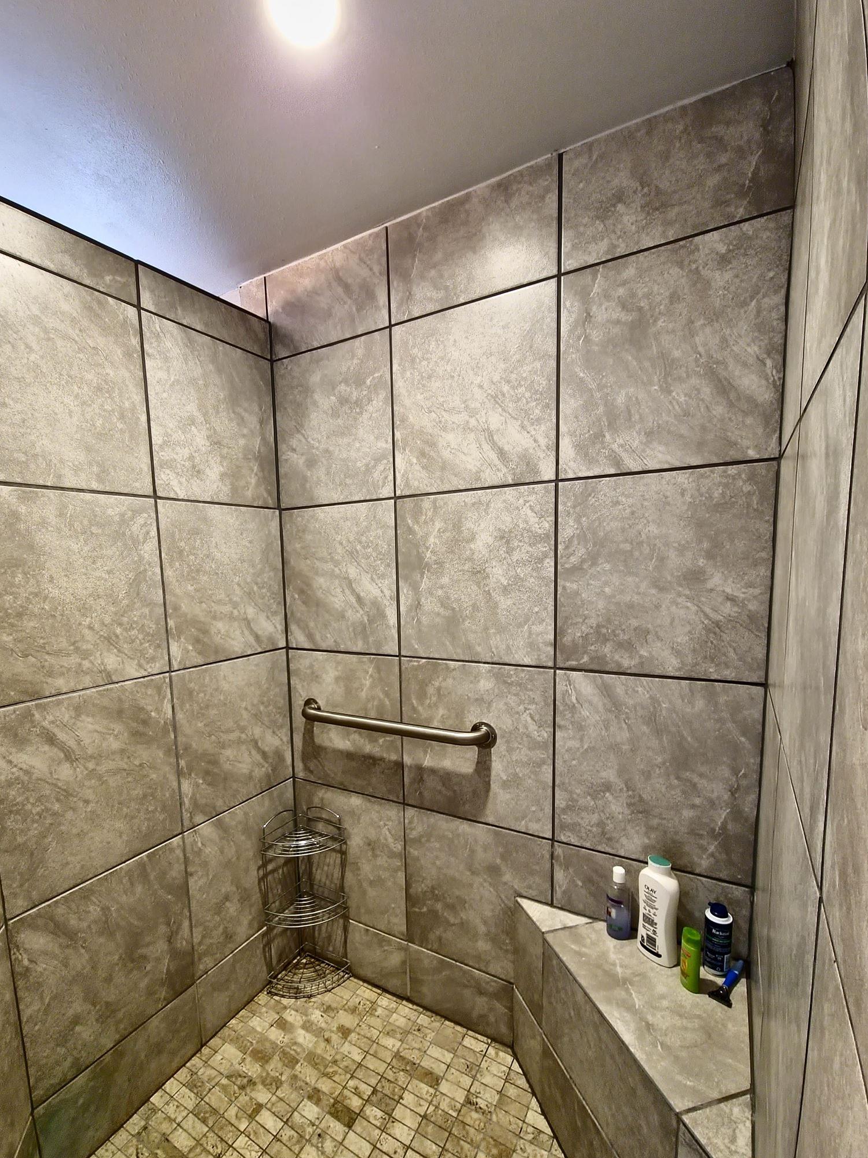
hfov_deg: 81.5
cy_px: 640
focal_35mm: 15
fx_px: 501
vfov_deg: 97.8
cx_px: 389
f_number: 2.2
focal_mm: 2.2
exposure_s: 1/30
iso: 400
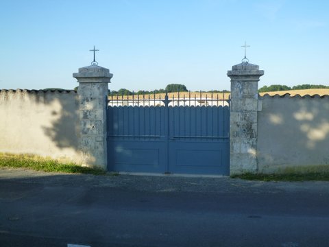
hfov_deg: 49.0
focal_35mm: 38
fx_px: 361
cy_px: 124
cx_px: 164
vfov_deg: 37.7
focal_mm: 6.8
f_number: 4
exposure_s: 1/320
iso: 125
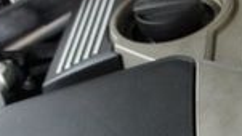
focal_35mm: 120
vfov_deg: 9.9
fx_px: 770
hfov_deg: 16.3
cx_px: 361
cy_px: 186
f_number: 3.5
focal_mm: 18
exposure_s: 1/60
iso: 1600
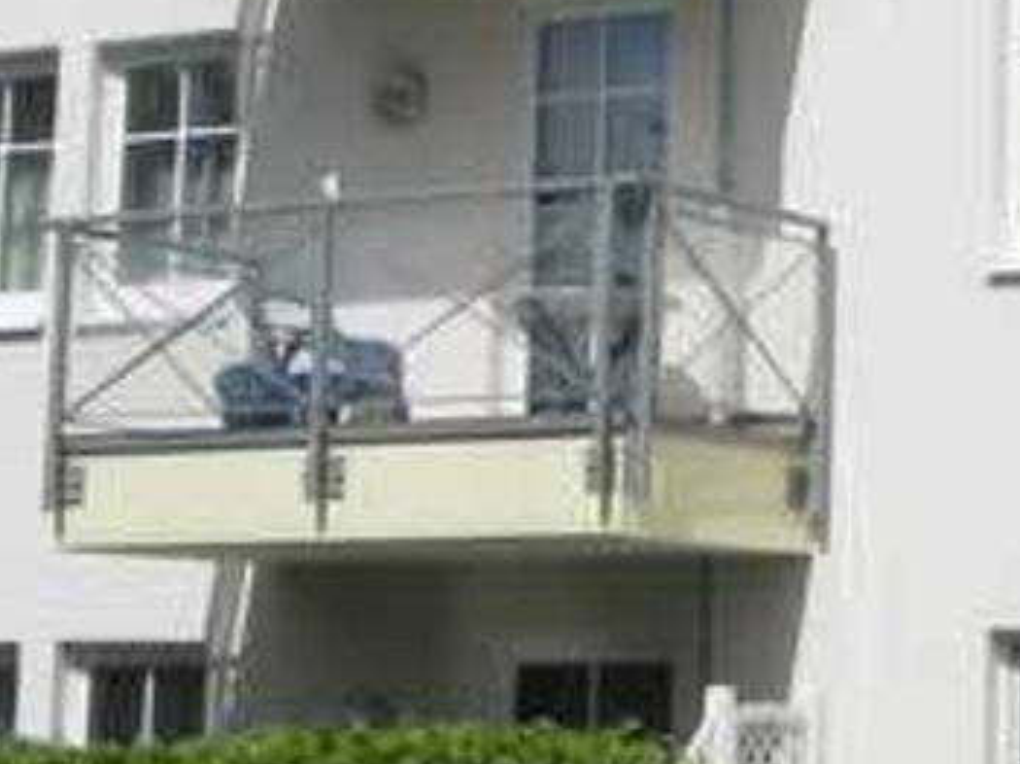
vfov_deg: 11.5
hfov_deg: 15.2
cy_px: -15
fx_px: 3740
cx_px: 1087
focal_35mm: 127
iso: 160
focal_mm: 6.6
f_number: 8
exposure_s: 1/1157
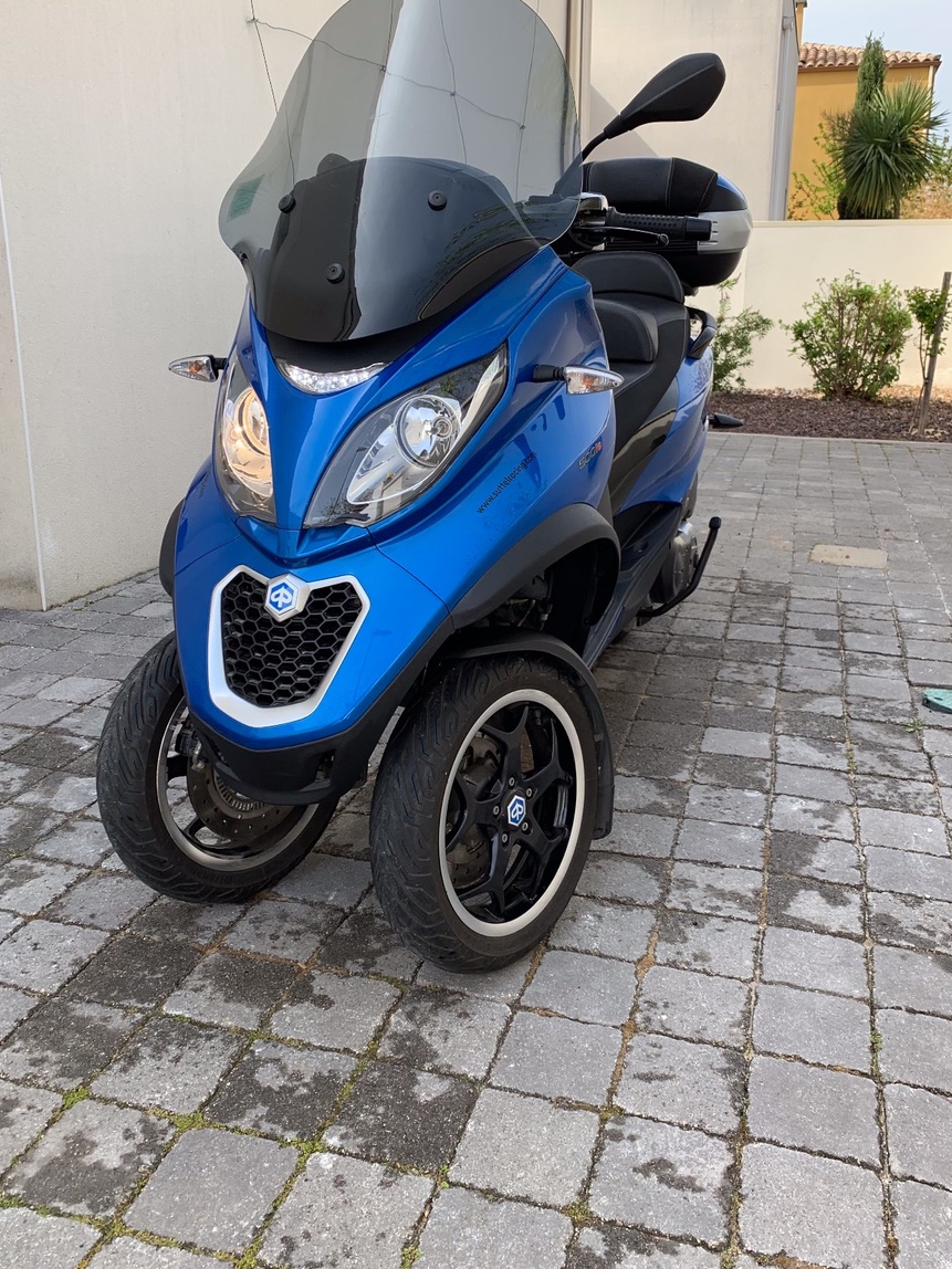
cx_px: 487
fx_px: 1063
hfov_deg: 48.2
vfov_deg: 61.6
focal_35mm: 29
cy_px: 589
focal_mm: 4.25
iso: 25
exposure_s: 1/616
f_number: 1.8
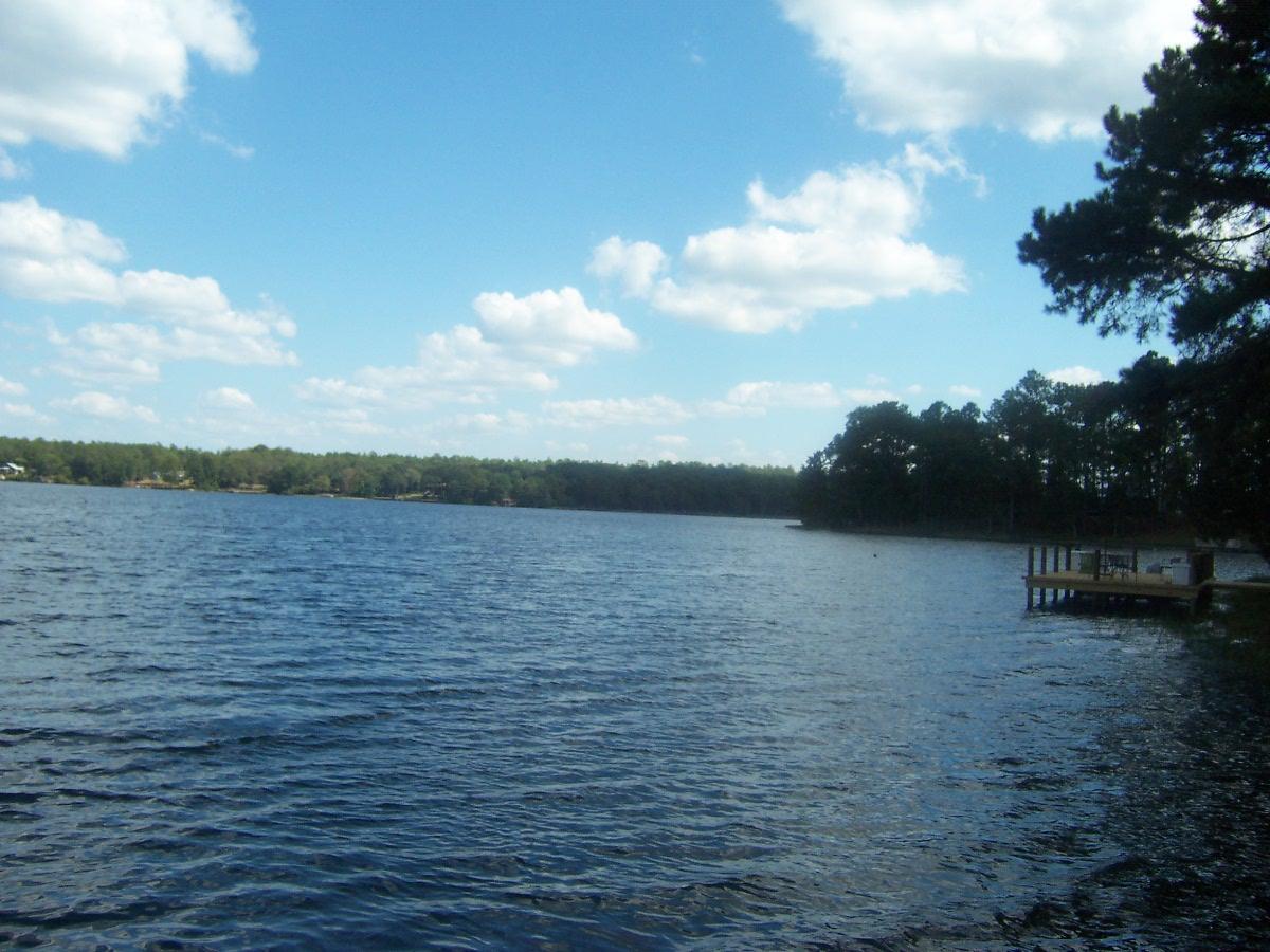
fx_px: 1211
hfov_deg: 55.4
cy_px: 476
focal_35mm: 33
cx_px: 635
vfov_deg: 42.9
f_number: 4
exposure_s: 1/750
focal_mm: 5.5
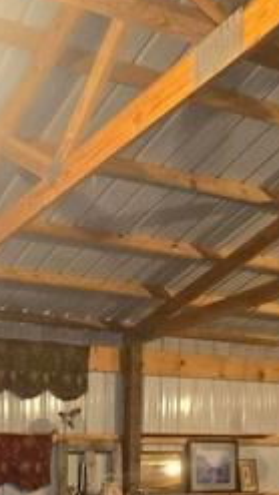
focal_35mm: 44
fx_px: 578
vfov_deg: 36.8
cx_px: -76
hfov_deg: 24.0
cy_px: 579
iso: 1250
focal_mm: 2.2
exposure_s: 1/60
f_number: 2.2
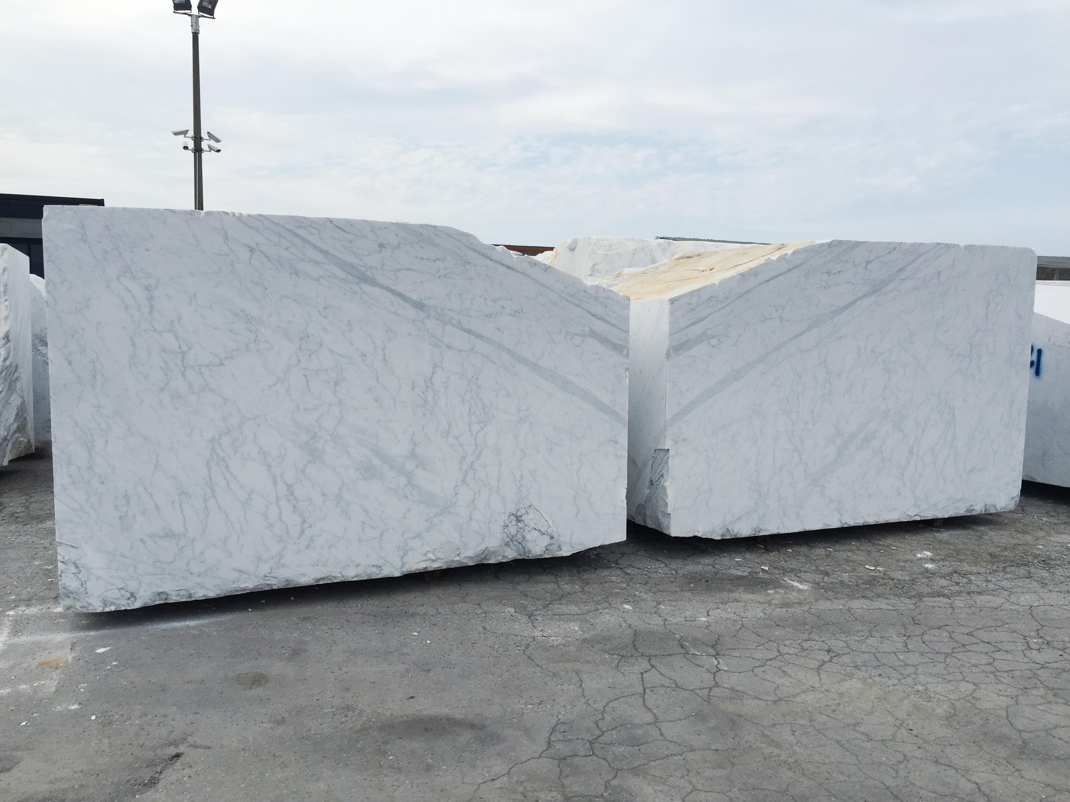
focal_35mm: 29
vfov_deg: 48.2
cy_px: 401
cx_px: 535
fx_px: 896
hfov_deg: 61.7
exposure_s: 1/2639
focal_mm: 4.15
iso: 32
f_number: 2.2
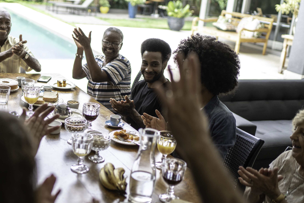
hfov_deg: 37.3
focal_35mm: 52
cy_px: 80
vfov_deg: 25.9
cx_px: 79
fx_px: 439
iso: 320
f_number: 1.6
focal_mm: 35
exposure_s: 1/1000
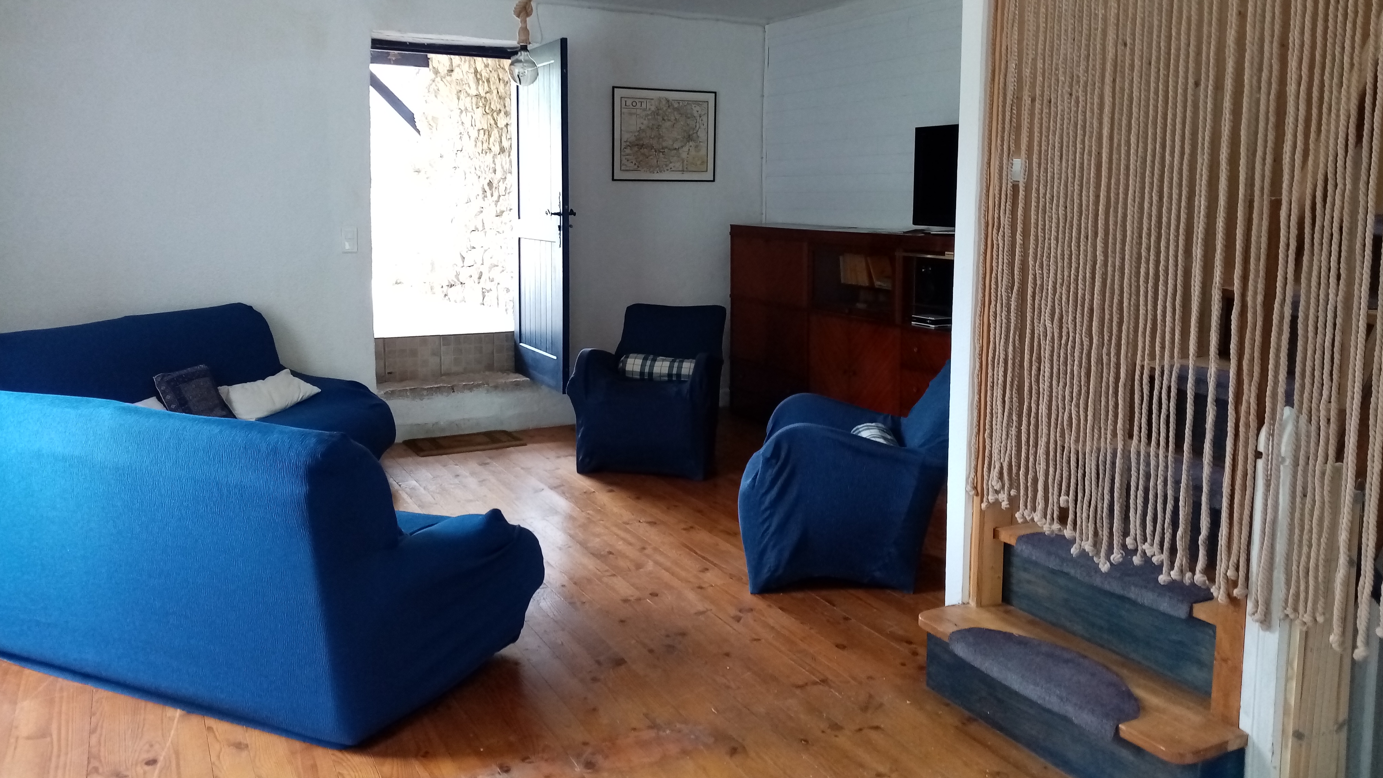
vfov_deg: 40.0
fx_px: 1064
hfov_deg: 66.1
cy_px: 305
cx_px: 700
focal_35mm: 29
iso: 289
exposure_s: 1/33.3
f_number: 1.8
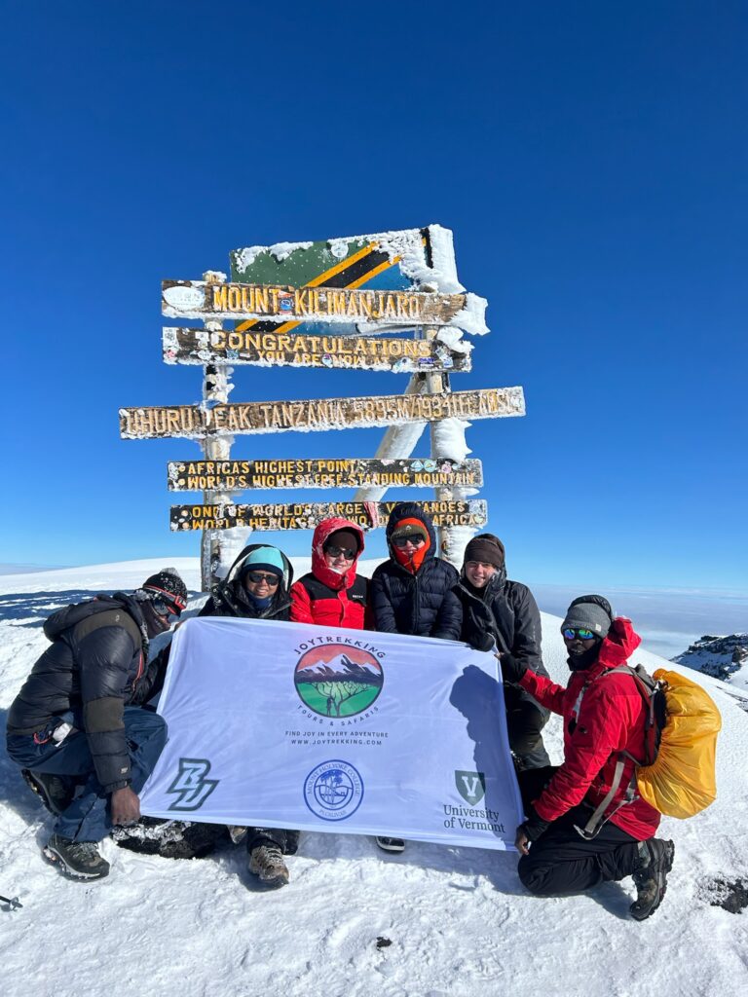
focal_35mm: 26
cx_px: 374
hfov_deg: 53.1
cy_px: 498
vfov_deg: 67.3
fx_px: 749
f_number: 1.5
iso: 50
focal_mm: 5.7
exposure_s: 1/8696
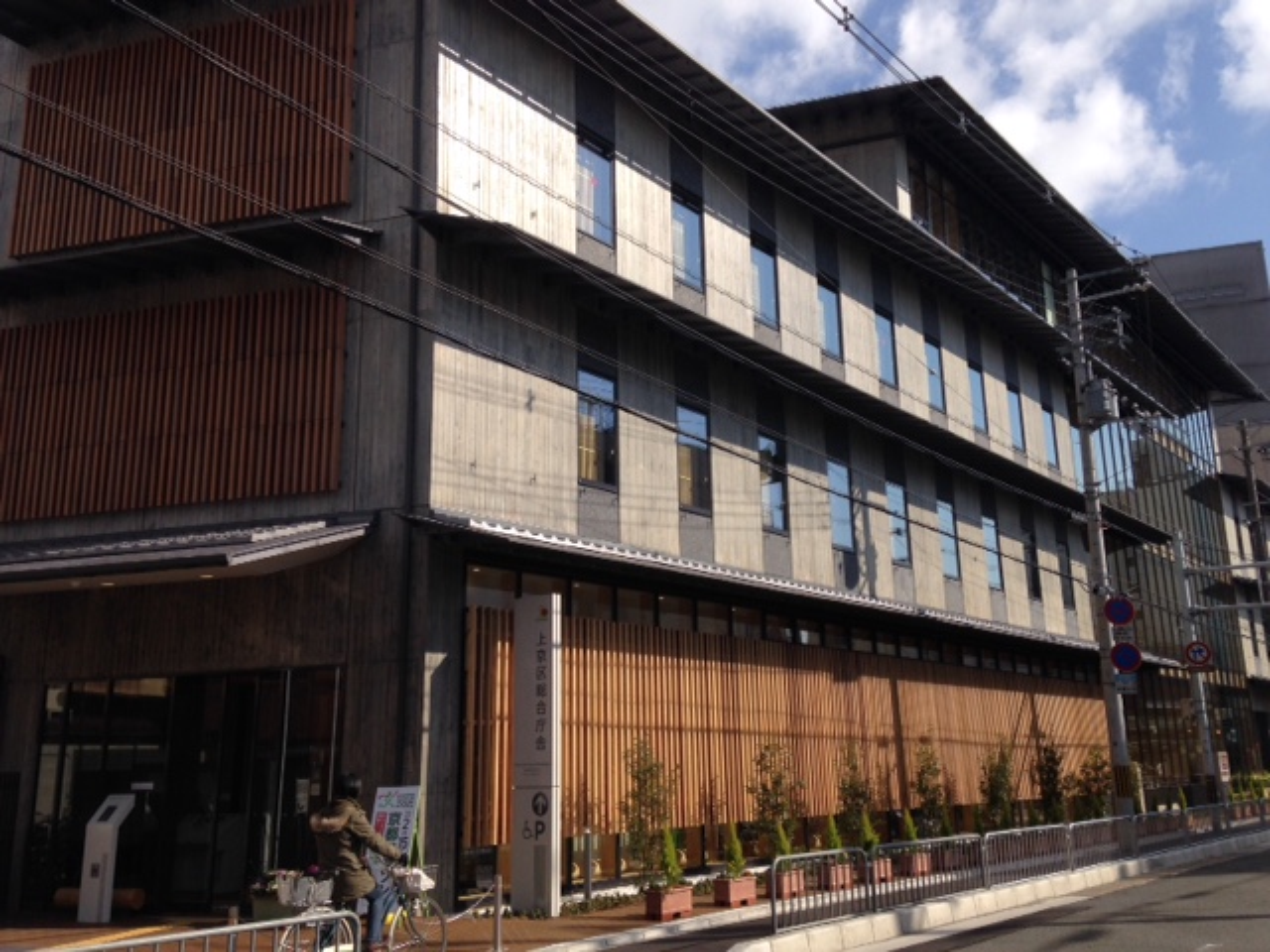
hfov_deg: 55.4
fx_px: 1211
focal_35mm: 33
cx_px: 635
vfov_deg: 42.9
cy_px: 476
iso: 50
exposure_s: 1/1748
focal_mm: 4.12
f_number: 2.4
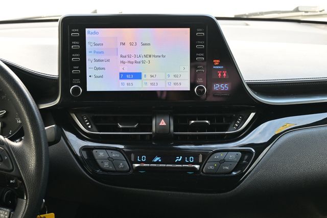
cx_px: 164
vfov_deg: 24.4
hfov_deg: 36.0
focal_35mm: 56
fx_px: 504
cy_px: 109
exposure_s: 1/125
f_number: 5.3
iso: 800
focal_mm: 37
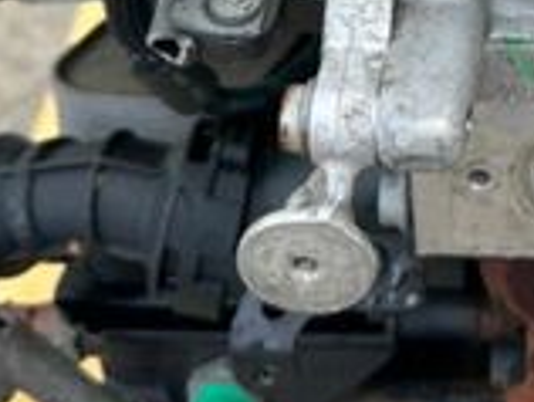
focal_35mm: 91
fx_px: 1406
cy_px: -206
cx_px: 548
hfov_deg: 20.7
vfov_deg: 15.1
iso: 80
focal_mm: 6.86
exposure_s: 1/667
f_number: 1.78
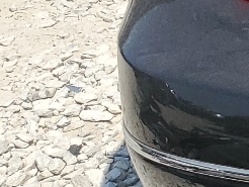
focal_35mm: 169
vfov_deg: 8.5
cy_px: -115
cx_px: 804
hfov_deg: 8.9
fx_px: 1217
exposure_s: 1/3333
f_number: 1.5
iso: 50
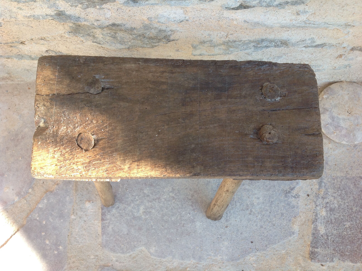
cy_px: 136
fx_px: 365
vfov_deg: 40.6
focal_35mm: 35
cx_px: 181
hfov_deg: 52.7
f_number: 2.4
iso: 50
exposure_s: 1/192
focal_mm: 4.28
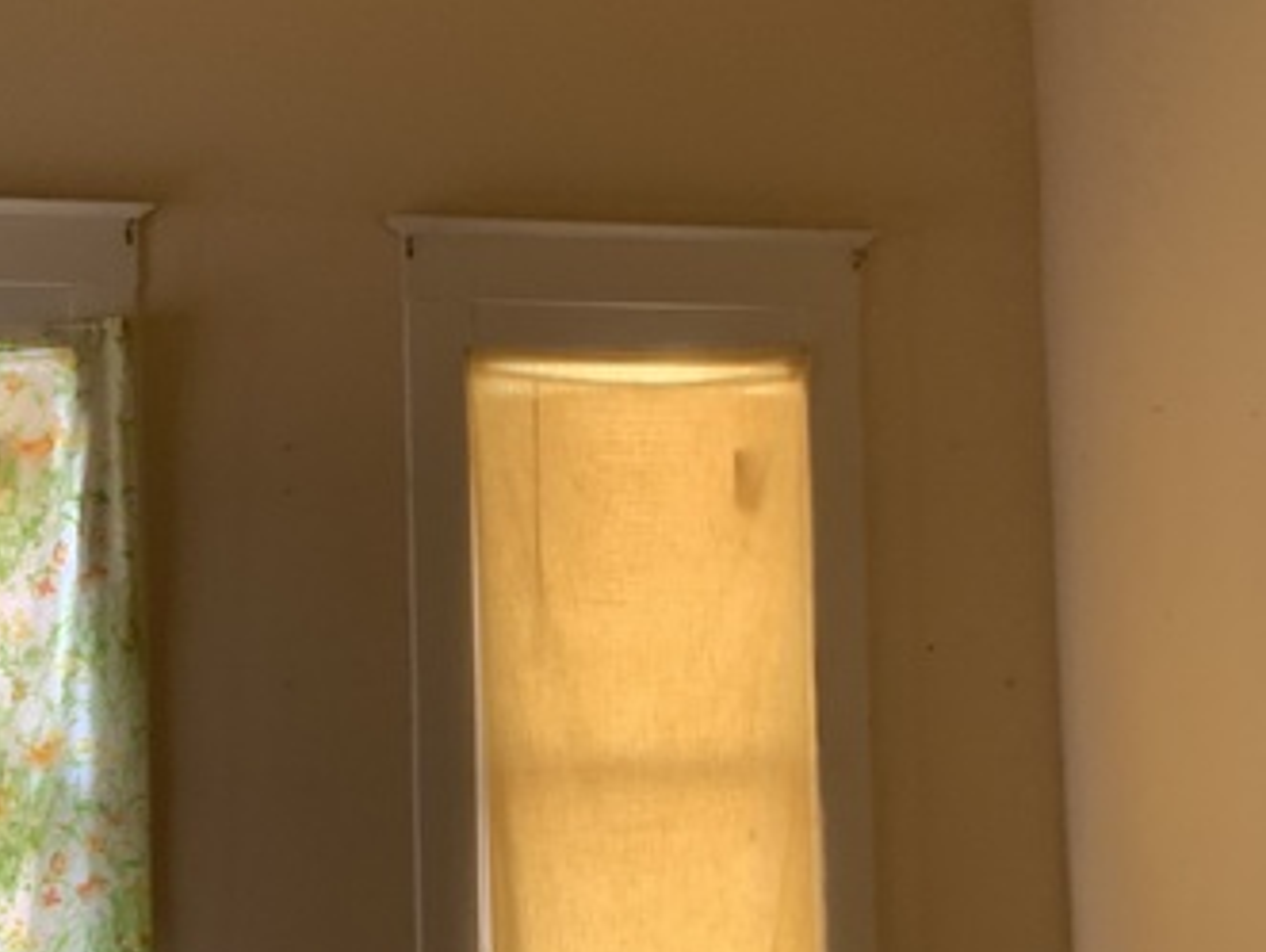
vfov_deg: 26.0
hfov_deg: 34.3
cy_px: 638
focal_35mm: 56
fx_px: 2050
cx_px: 627
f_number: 1.8
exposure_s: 1/60
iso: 80
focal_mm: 3
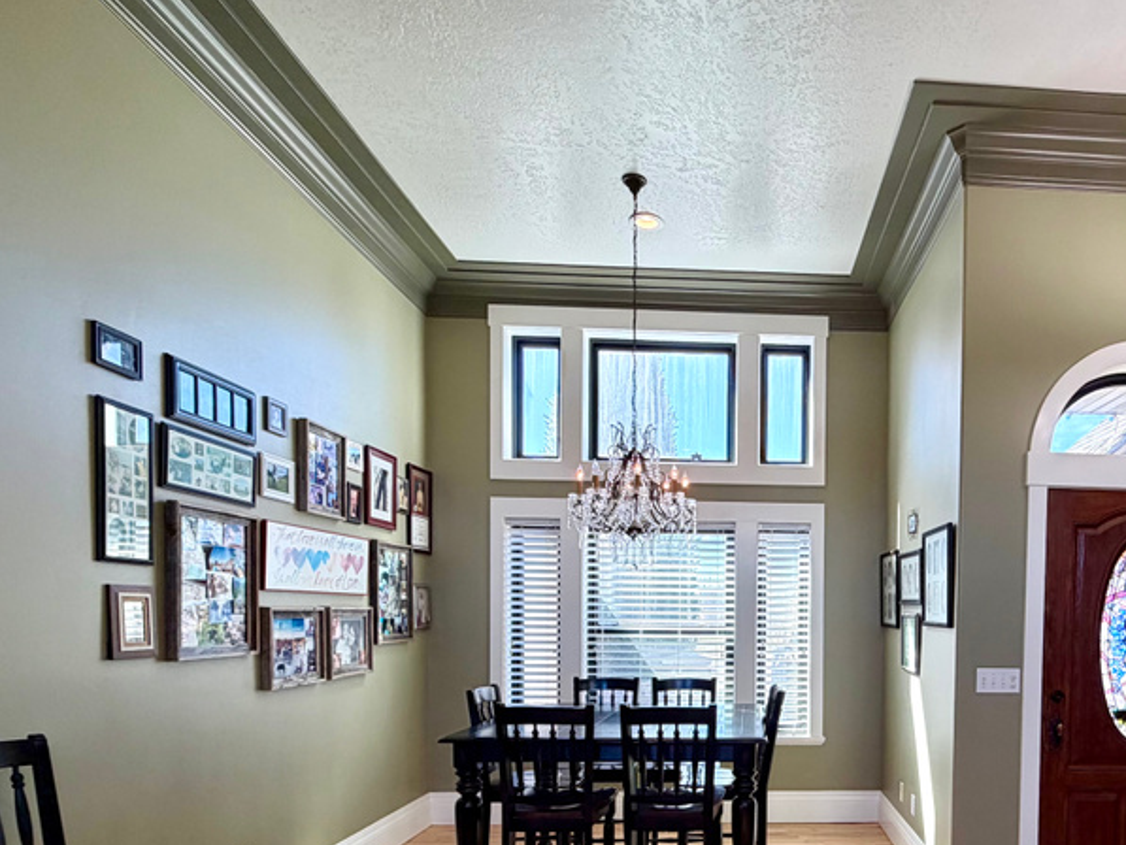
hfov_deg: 68.4
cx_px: 800
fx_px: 781
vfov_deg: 54.0
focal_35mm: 24
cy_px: 643
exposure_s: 1/120
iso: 125
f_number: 2.2
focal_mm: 2.22
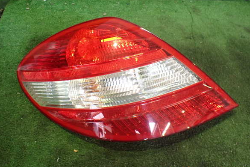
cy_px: 81
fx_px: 222
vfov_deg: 41.1
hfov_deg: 58.7
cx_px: 125
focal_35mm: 32
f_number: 2.3
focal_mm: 5.4
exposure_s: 1/60
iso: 800
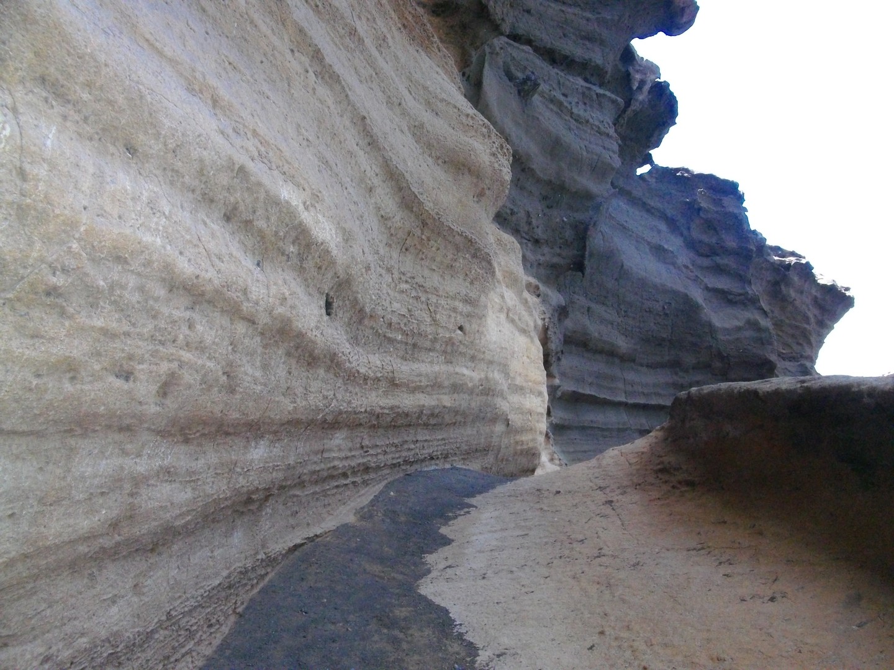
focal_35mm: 32
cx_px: 447
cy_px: 335
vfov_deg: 44.2
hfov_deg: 56.8
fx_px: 826
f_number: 5.5
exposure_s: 1/221
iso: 400
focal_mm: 5.7
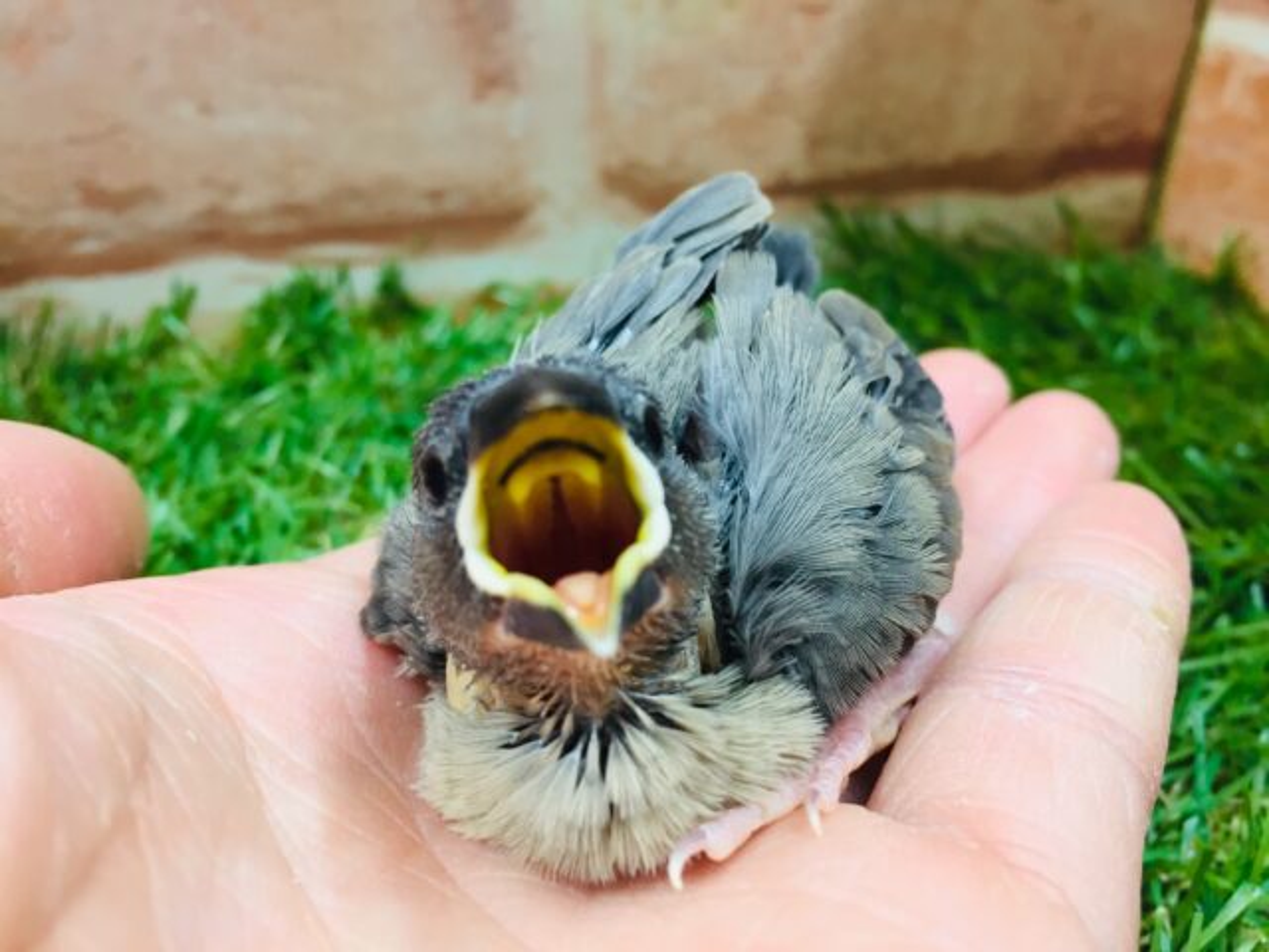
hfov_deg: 61.7
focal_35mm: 29
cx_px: 634
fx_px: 1063
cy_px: 476
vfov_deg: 48.2
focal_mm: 4.15
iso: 64
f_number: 2.2
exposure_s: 1/30
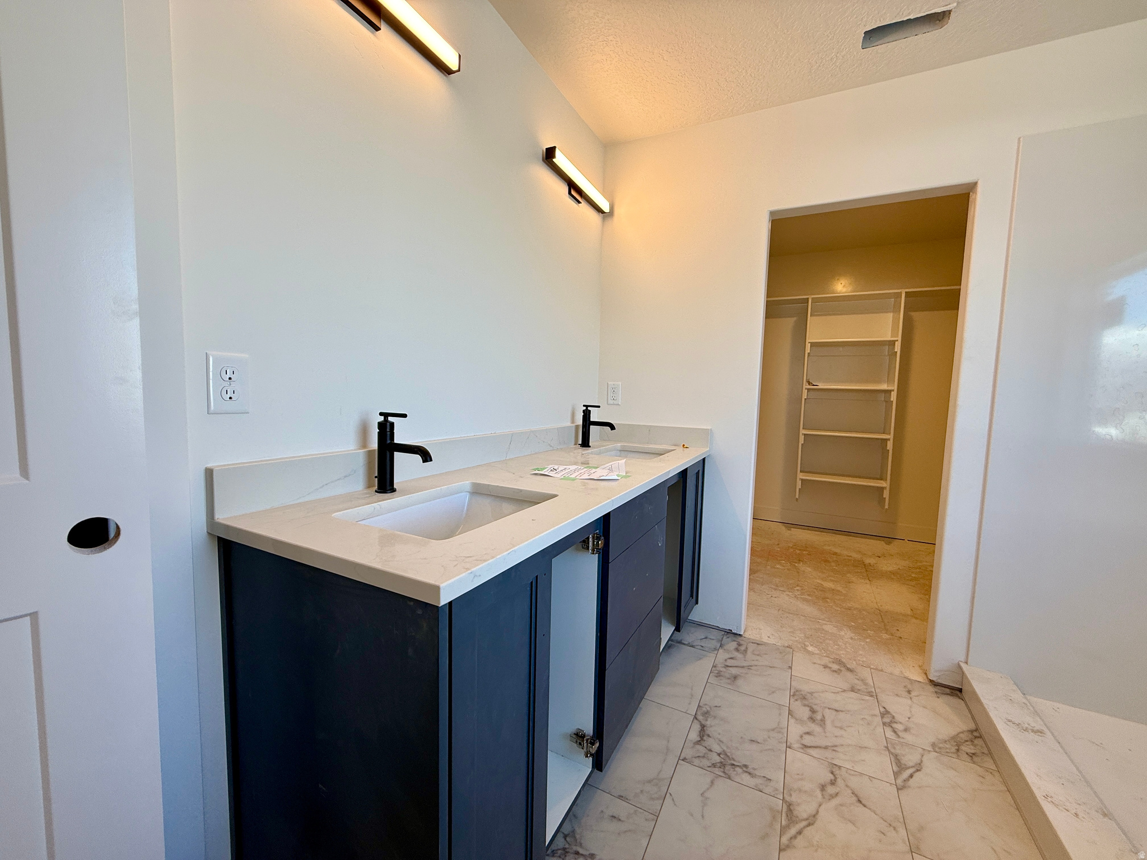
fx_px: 464
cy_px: 430
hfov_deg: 102.1
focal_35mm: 14
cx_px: 574
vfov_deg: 85.7
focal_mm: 2.22
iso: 50
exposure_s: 1/120
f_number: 2.2
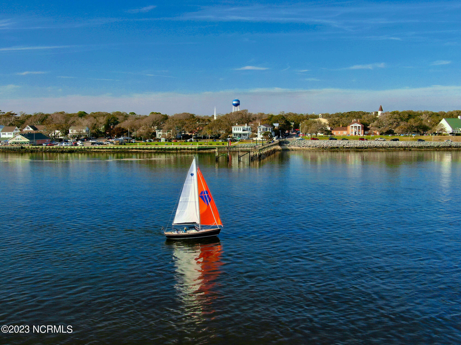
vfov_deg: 30.3
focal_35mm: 48
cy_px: 172
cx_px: 230
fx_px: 639
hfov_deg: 39.7
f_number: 3.8
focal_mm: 8.6
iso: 100
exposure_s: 1/40
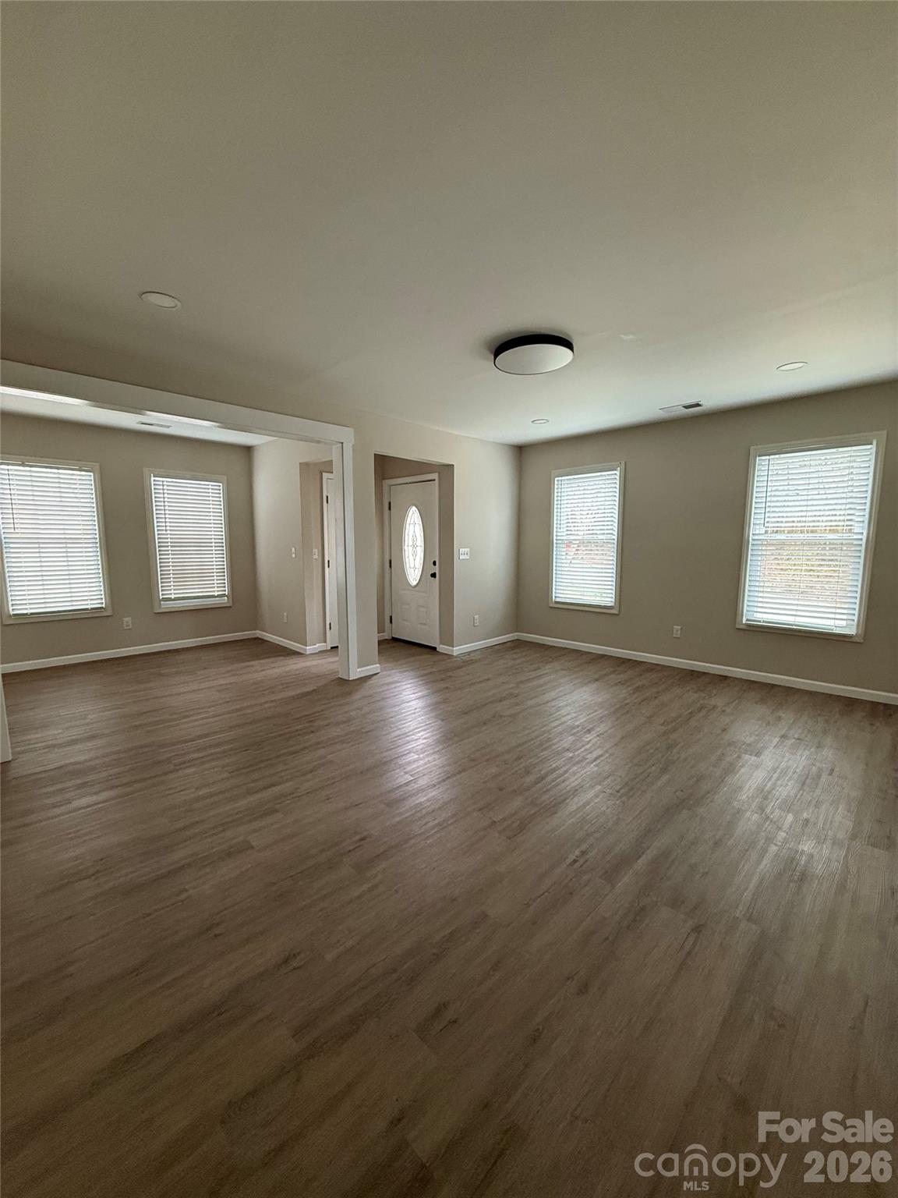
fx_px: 484
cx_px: 449
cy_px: 599
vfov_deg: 102.1
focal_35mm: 14
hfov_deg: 85.7
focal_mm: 2.22
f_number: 2.2
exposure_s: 1/81
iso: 400
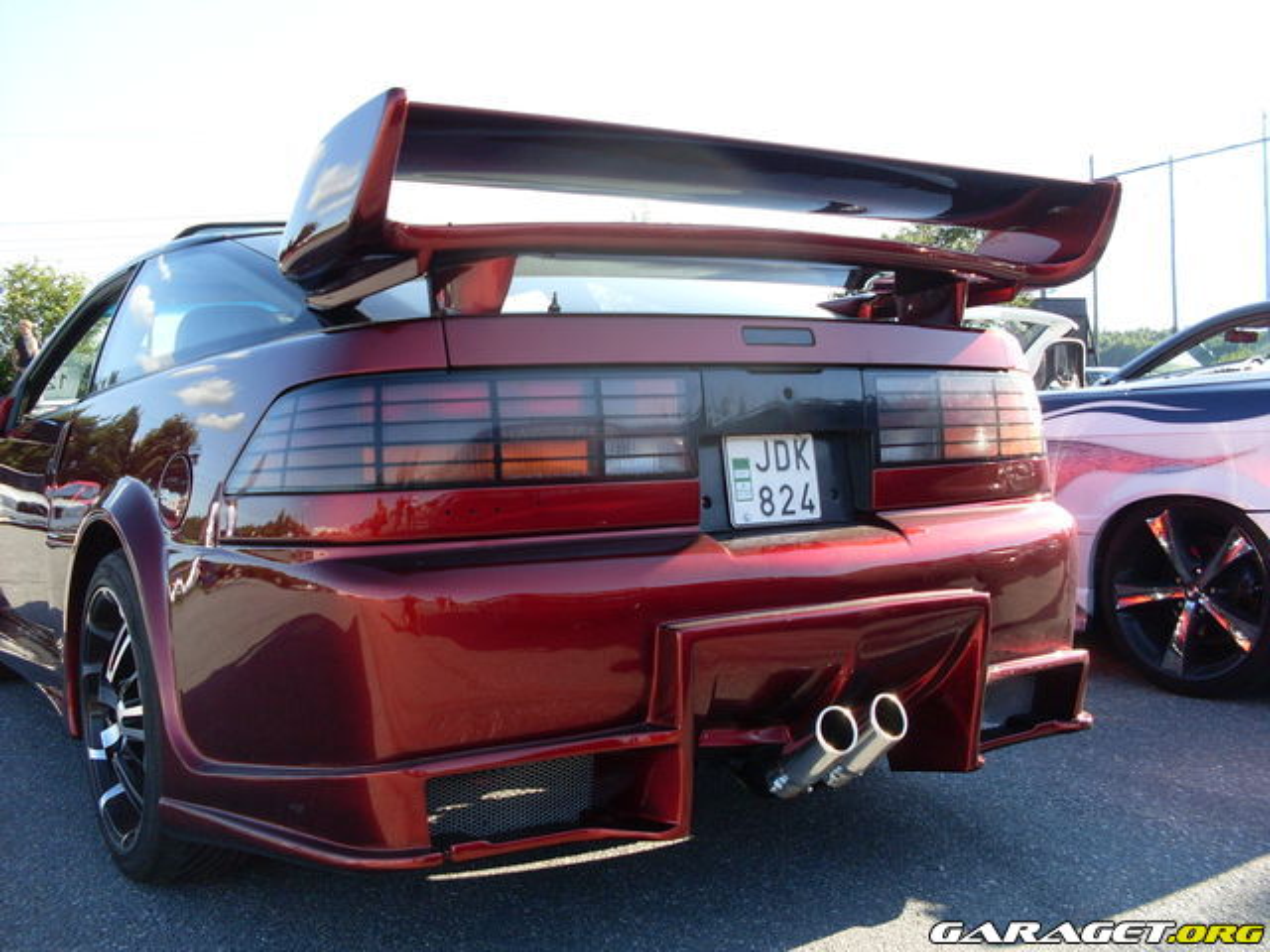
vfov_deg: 37.7
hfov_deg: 49.0
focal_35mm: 38
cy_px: 476
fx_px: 1394
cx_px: 635
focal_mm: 6.3
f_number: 2.8
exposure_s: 1/350
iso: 80
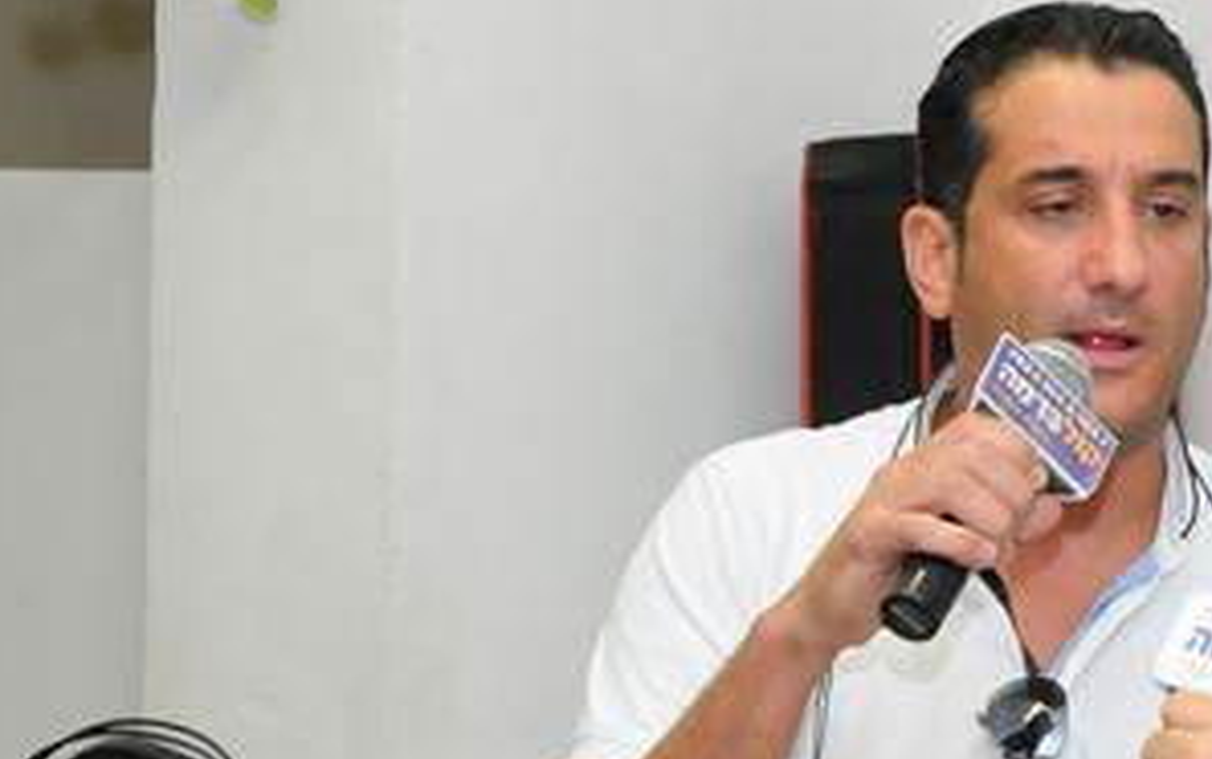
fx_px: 4660
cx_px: 1294
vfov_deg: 9.3
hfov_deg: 14.5
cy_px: 706
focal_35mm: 141
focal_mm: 38
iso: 1600
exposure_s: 1/125
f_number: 6.3
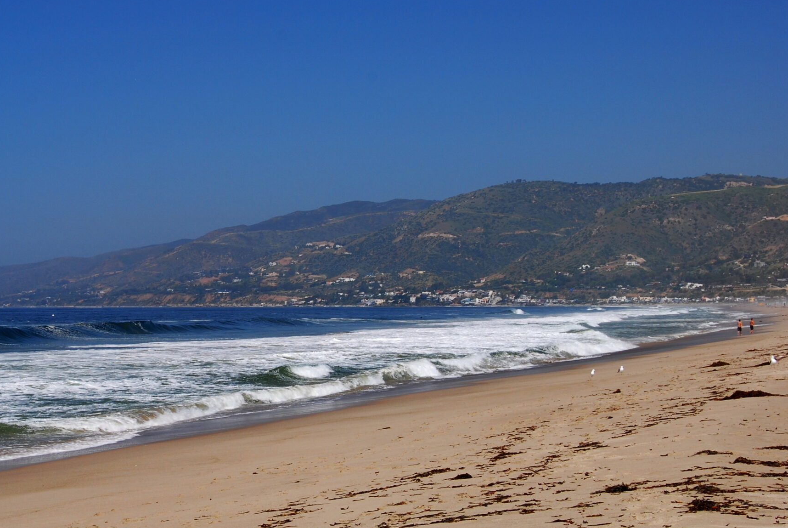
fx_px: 2060
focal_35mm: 94
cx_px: 225
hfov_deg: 21.5
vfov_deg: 14.6
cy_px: 259
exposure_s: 1/50
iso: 100
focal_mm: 42
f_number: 14
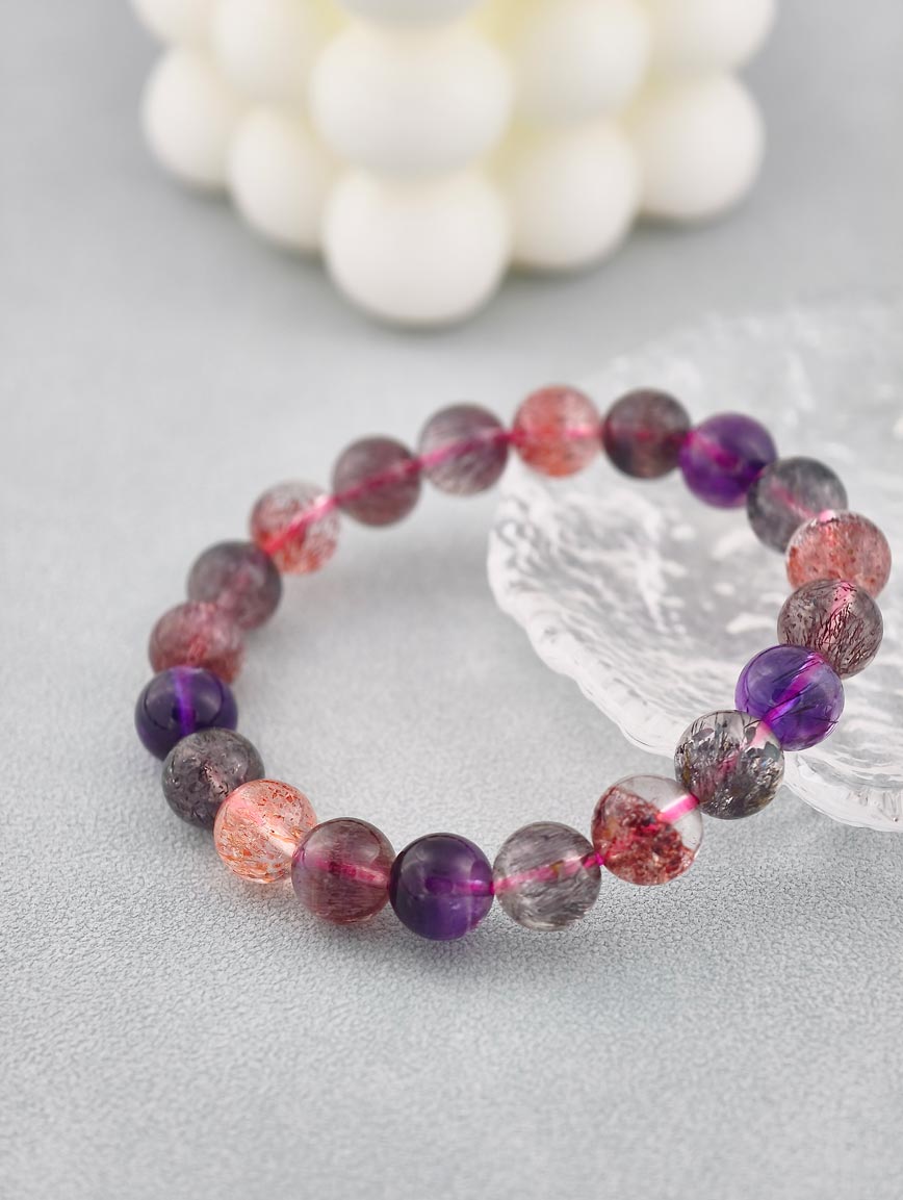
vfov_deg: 23.0
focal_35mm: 85
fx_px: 2949
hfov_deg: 17.4
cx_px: 452
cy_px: 600
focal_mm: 22.48
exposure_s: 1/160
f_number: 2.67
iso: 125
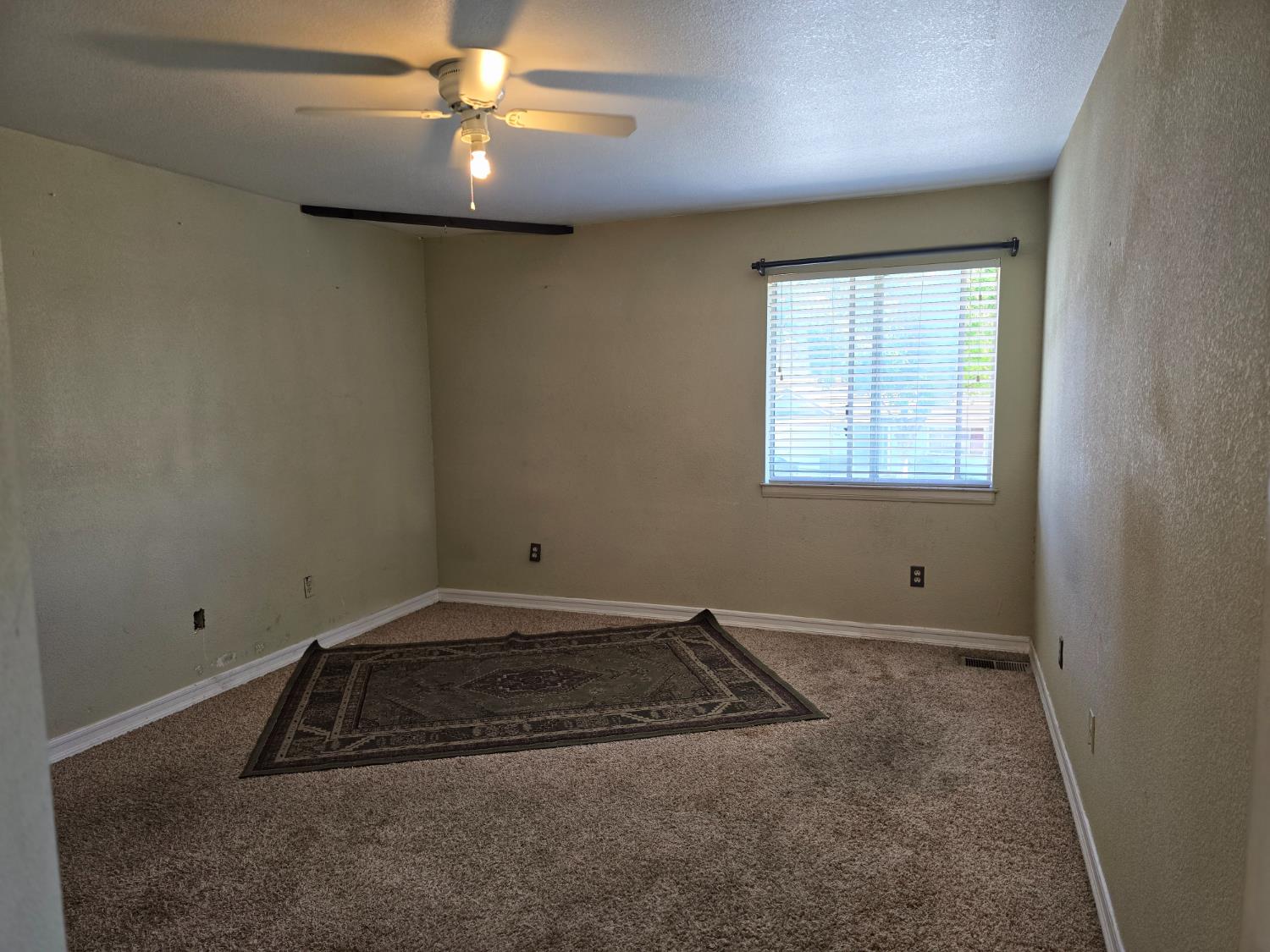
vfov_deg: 58.9
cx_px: 635
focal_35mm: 23
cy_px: 476
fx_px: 844
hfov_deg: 73.9
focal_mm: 6.3
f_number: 1.7
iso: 160
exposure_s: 1/120
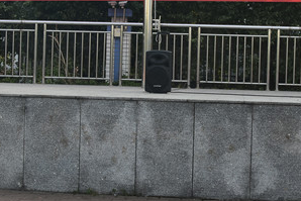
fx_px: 744
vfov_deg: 15.4
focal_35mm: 89
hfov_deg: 22.8
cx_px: 167
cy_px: 77
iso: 200
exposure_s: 1/250
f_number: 6.3
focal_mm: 26
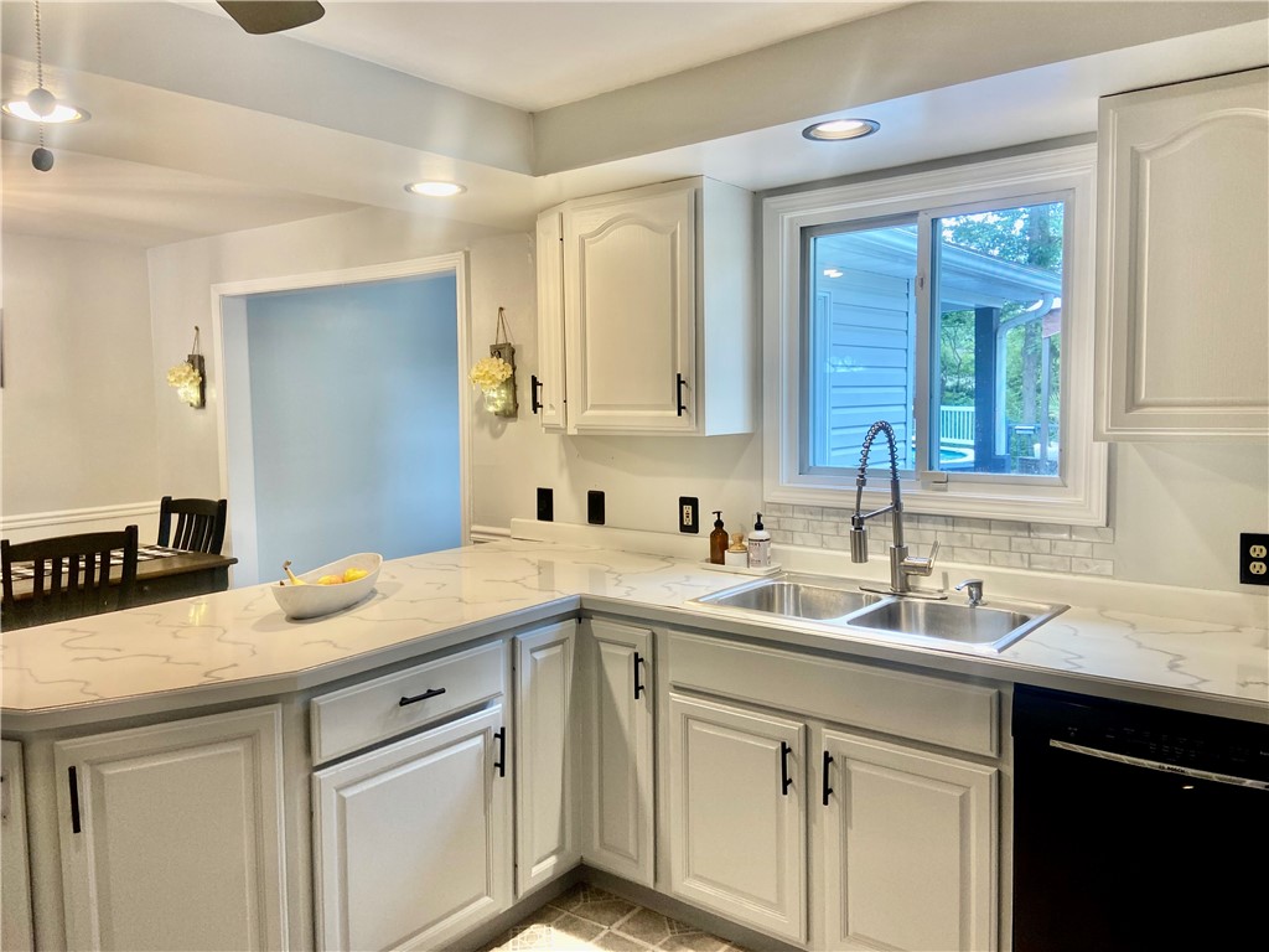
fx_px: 953
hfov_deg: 67.3
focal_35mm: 26
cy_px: 476
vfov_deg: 53.1
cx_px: 634
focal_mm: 4.25
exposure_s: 1/60
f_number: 1.8
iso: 64
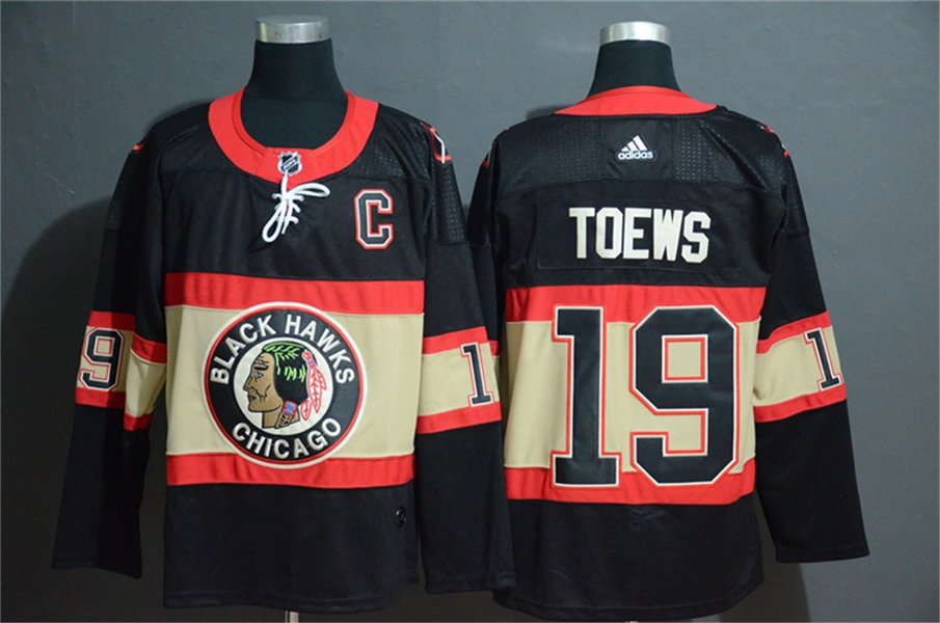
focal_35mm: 78
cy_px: 312
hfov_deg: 26.0
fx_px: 2033
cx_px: 470
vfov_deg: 17.4
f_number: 4.8
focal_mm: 52
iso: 4000
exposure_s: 1/13
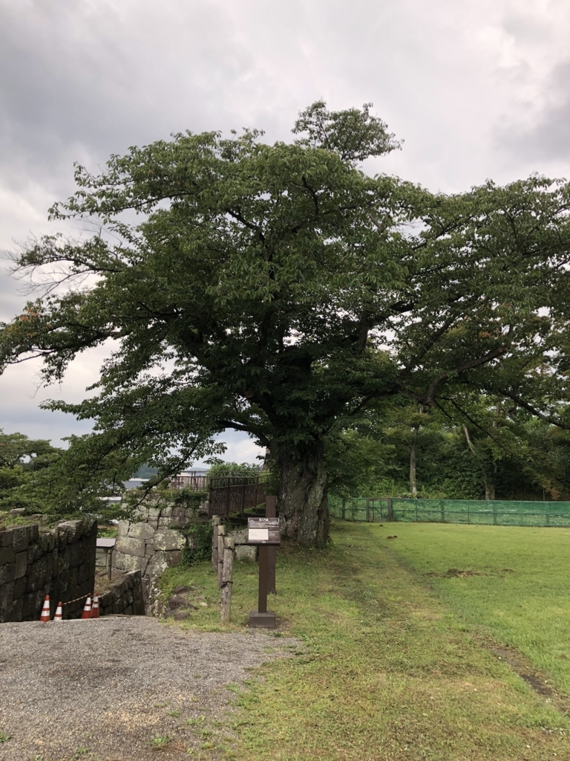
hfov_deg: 49.7
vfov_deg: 63.4
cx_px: 285
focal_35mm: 28
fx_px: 615
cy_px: 380
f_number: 1.8
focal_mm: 3.99
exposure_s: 1/160
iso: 20
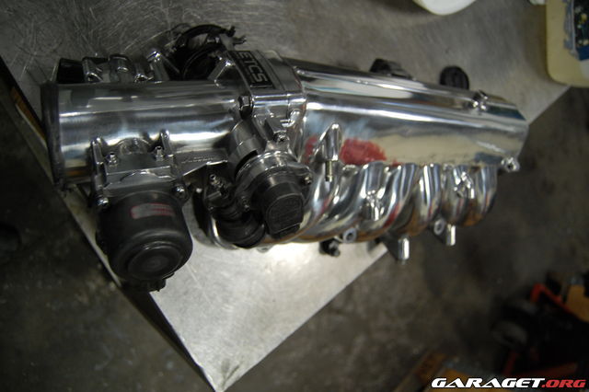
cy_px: 196
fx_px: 442
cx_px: 294
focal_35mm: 27
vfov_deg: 47.9
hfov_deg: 67.4
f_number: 3.5
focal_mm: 18
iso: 640
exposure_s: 1/30
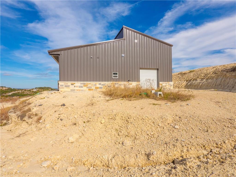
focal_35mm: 18
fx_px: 123
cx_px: 118
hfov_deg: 87.8
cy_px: 88
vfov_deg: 71.6
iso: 200
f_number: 10
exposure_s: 1/400
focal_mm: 9
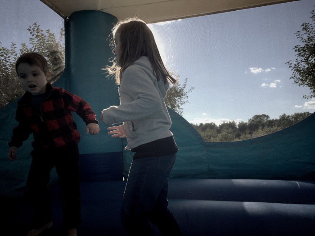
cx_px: 158
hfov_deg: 61.7
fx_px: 264
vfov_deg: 48.2
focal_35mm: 29
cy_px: 118
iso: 32
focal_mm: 4.15
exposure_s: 1/879
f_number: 2.2
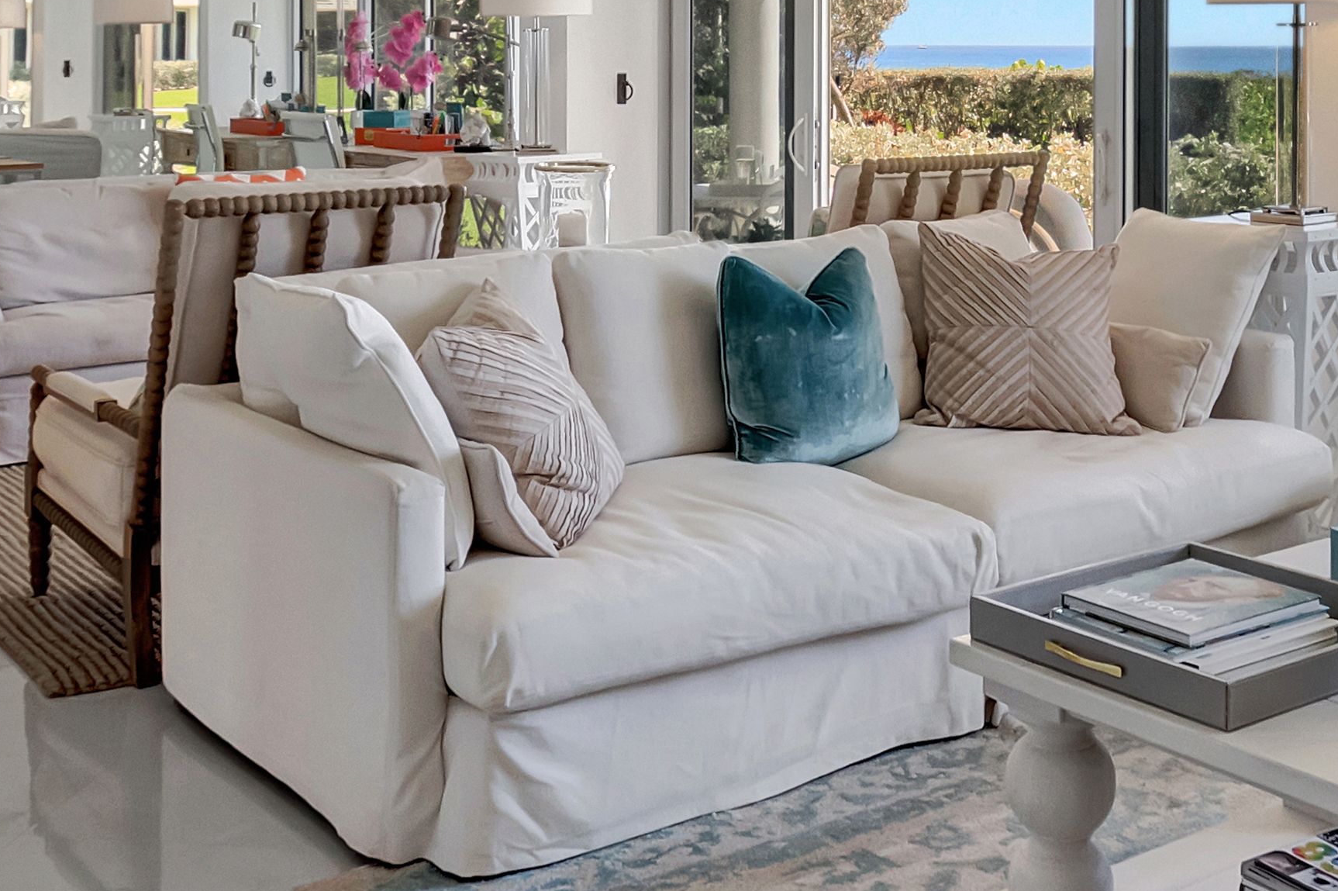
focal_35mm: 47
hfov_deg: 41.5
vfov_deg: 28.0
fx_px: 1746
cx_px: 857
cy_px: 181
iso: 640
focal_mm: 10
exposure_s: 1/100
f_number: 8
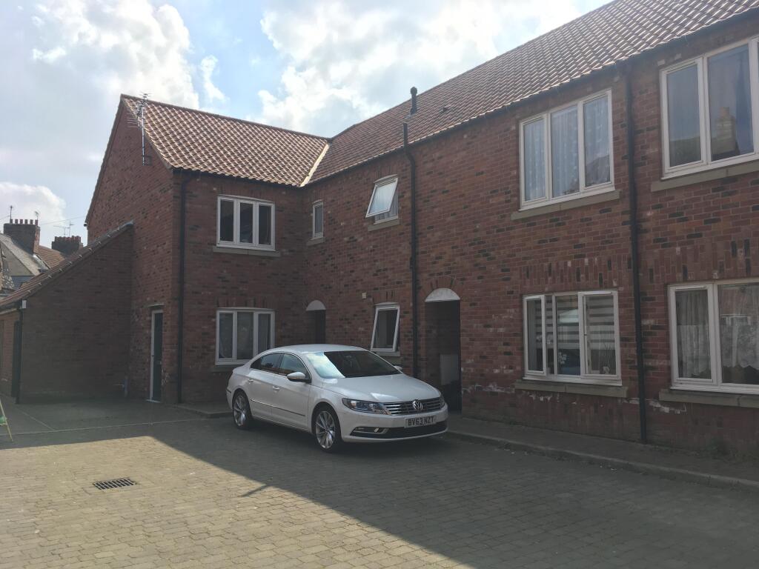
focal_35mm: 29
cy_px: 284
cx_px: 380
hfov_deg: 61.7
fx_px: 636
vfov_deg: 48.2
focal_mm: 4.15
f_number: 2.2
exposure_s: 1/999
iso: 25
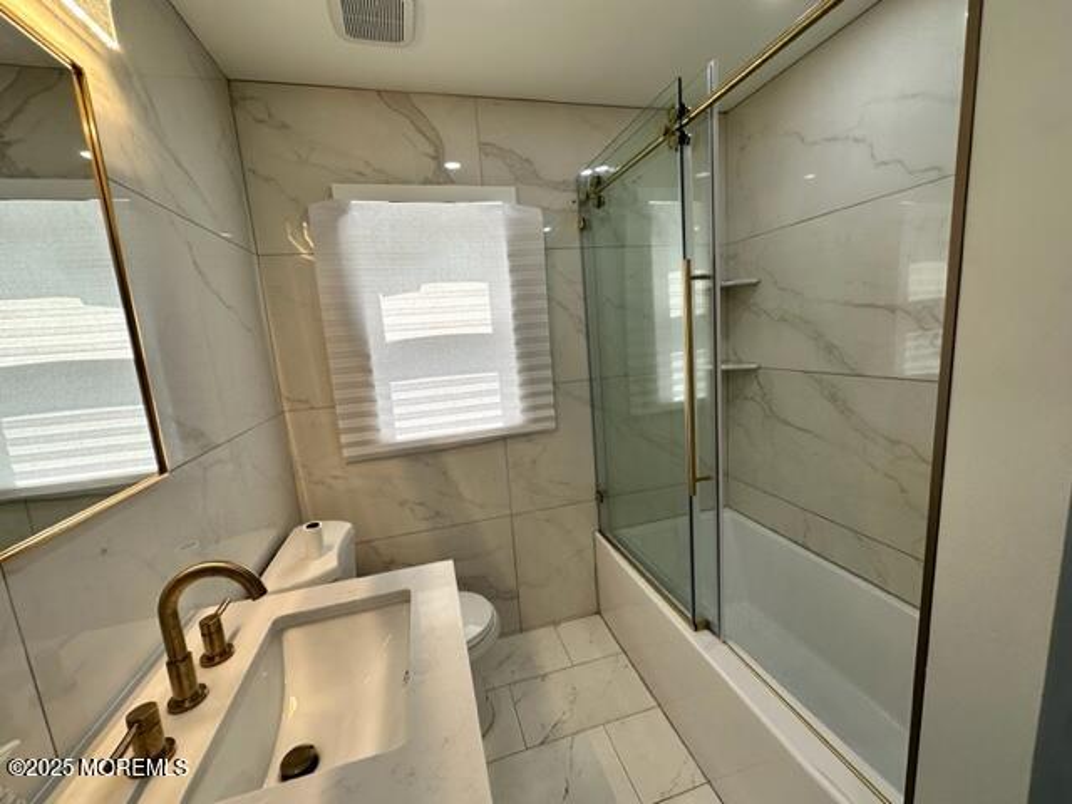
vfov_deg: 85.7
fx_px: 434
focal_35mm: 14
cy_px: 402
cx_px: 536
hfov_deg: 102.1
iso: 40
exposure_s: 1/184
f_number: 2.2
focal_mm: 2.22
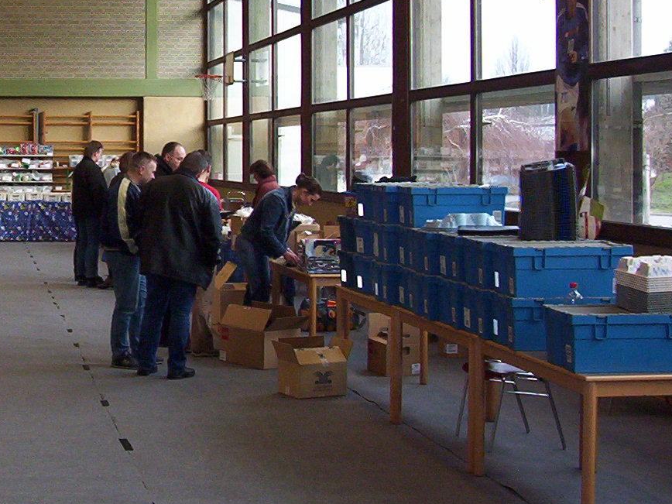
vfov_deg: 18.1
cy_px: 134
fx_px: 1572
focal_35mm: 81
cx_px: 43
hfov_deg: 23.4
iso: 140
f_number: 2.73
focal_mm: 5.77
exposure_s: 1/60
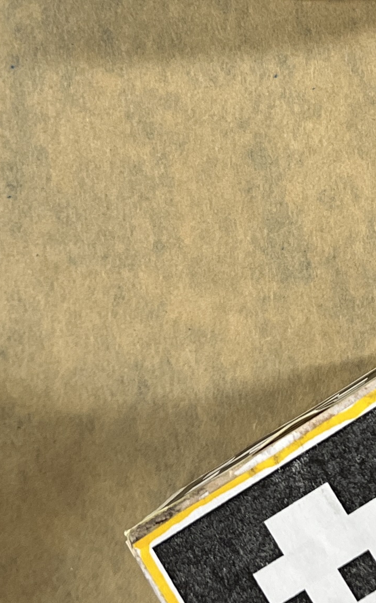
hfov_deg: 13.5
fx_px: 1591
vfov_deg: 21.1
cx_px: 155
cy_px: 105
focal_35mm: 97
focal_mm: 5.1
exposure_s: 1/120
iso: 100
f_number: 1.6
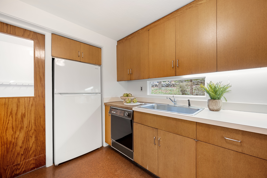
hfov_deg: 104.2
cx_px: 134
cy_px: 89
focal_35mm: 14
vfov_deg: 81.2
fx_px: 104
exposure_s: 1
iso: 400
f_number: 8
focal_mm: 14
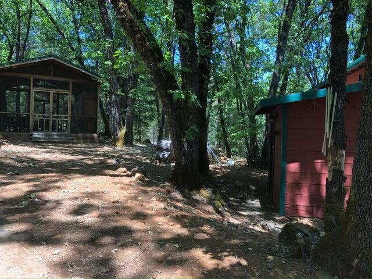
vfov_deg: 49.7
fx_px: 301
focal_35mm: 28
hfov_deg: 63.4
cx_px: 186
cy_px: 140
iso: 25
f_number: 1.8
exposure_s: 1/120
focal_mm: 3.99
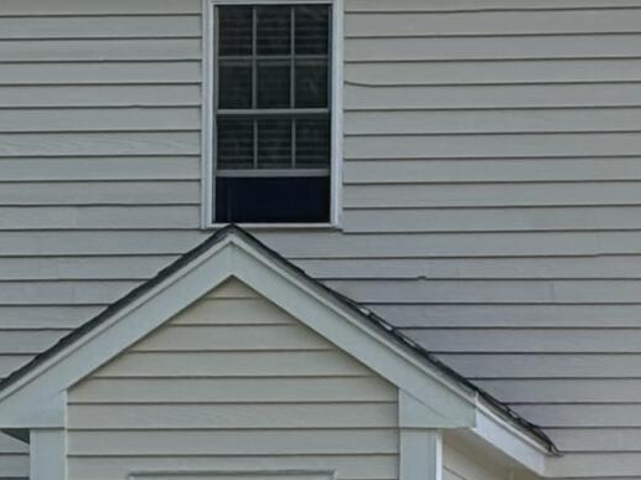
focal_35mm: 302
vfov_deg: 4.8
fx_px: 5588
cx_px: 609
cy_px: 1088
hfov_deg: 6.5
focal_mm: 5.96
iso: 32
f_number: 1.6
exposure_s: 1/1362
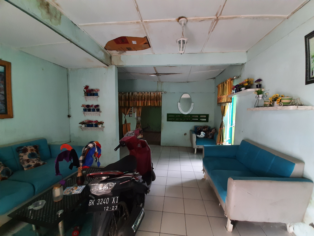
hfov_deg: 106.2
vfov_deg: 89.9
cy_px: 118
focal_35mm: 13
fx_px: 118
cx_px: 157
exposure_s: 1/25
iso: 200
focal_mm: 1.42
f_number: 2.2
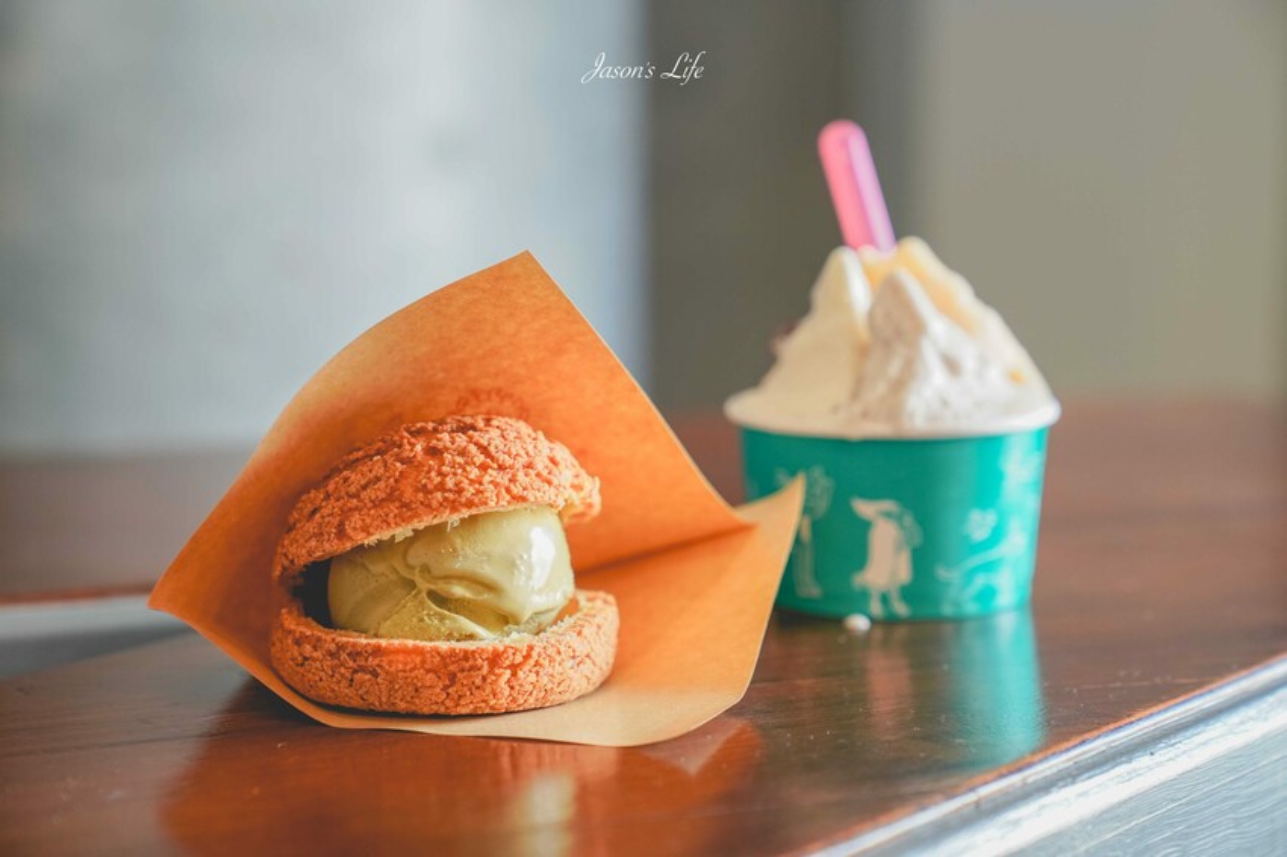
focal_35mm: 70
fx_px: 2501
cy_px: 428
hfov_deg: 28.9
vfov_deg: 19.4
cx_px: 644
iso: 640
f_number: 4
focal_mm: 70
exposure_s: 1/80
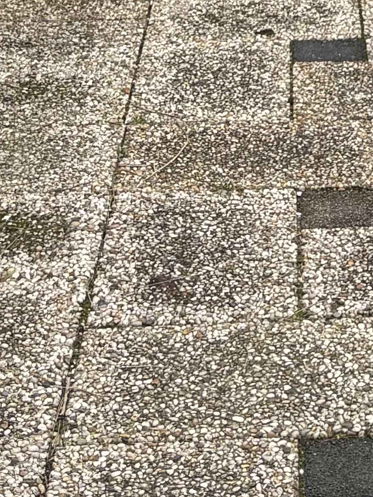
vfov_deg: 12.5
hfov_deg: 11.4
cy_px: -647
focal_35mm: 128
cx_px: 442
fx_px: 1839
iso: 50
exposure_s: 1/559
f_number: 1.6
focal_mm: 5.96
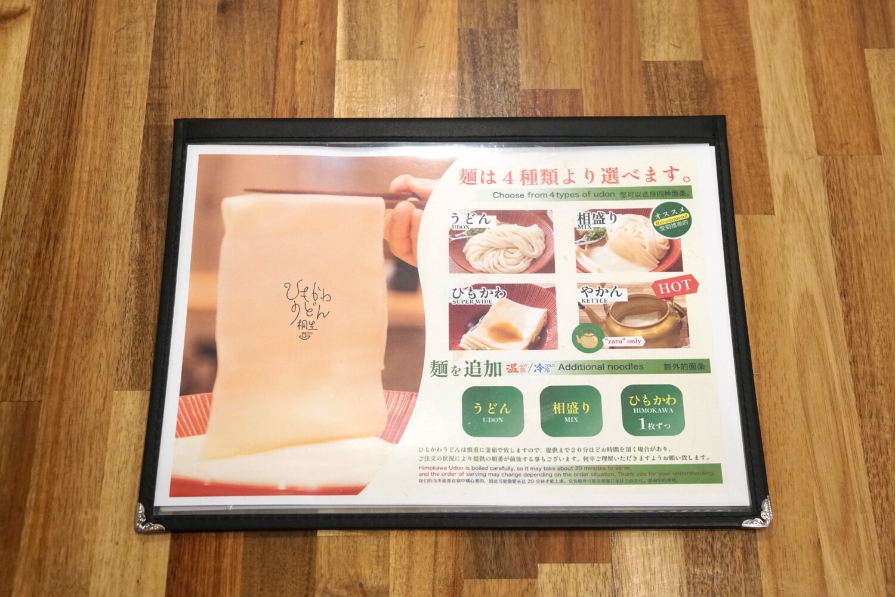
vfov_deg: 26.5
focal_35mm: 51
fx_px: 1268
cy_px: 298
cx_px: 448
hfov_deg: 38.9
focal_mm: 34
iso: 1600
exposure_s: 1/125
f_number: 5.6
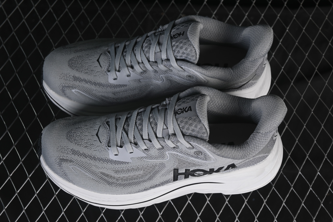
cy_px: 111
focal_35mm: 75
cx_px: 166
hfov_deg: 27.0
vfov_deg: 18.2
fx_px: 694
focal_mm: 50
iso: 160
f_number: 7.1
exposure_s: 1/80
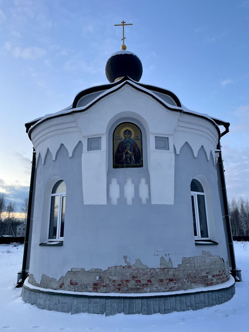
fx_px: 249
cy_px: 166
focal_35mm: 26
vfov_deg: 67.3
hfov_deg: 53.1
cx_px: 124
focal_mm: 4.2
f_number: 1.6
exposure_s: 1/121
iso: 50
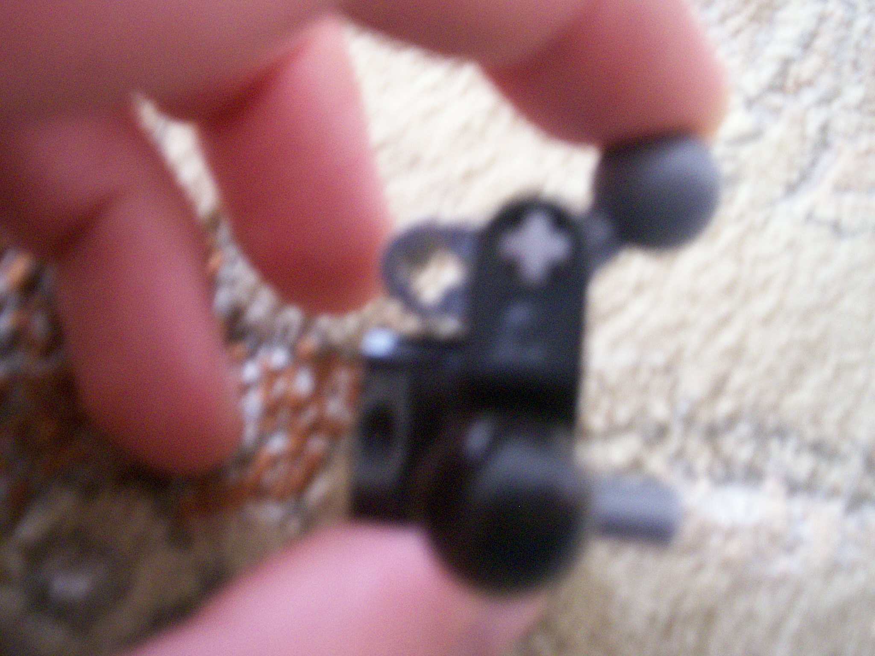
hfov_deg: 51.4
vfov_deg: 39.7
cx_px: 438
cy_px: 328
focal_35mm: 36
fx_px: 910
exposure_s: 1/8
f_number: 4.5
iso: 278
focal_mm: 5.9
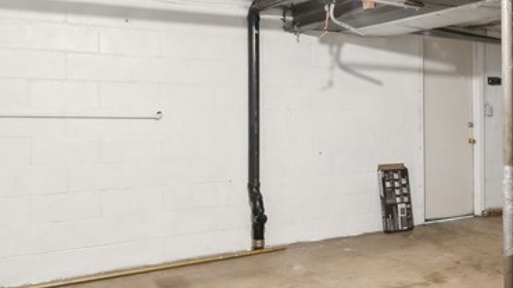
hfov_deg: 41.9
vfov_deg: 27.6
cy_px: 115
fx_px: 585
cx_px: 497
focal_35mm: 43
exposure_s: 1
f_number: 11
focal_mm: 14
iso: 50
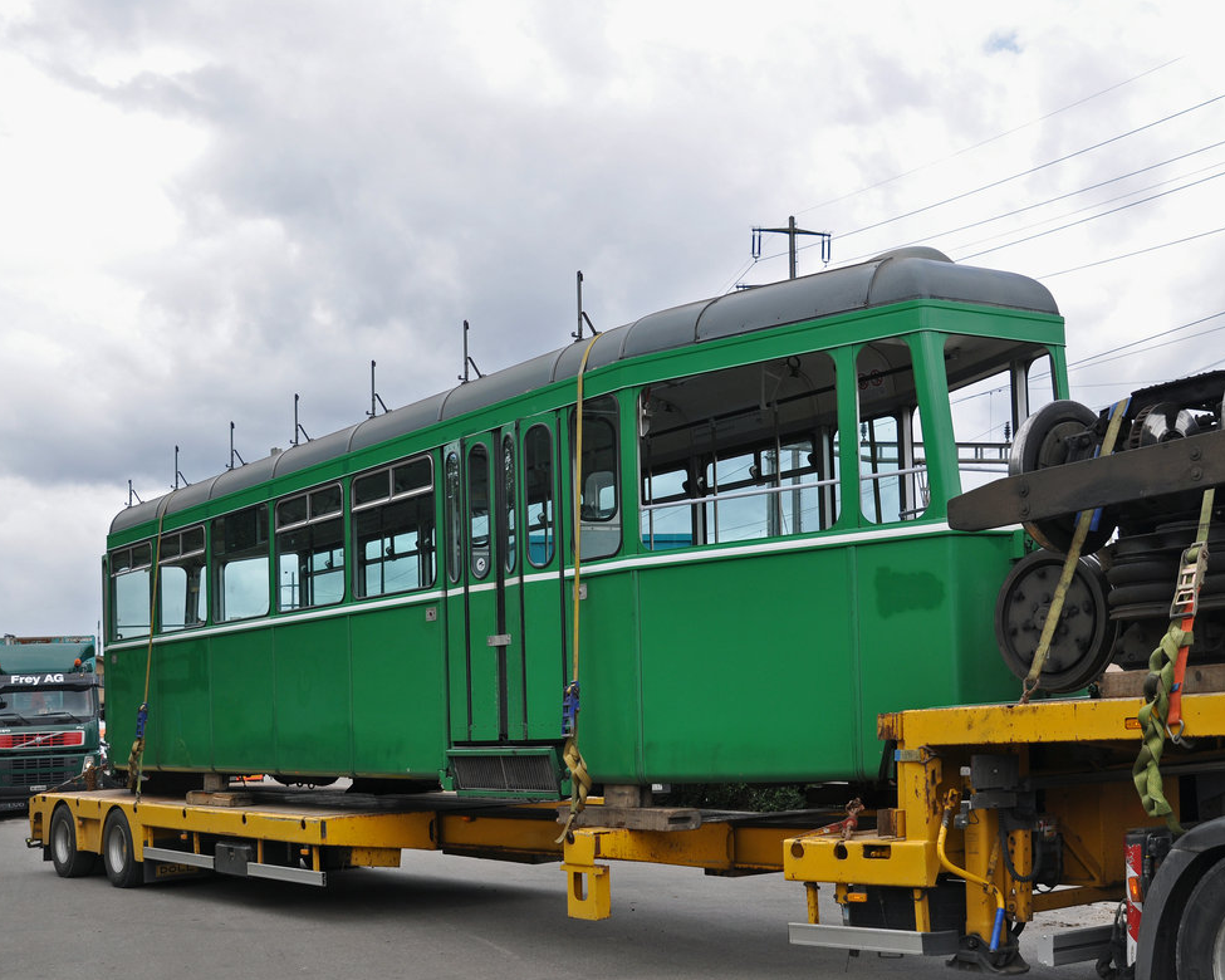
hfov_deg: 41.2
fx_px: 1631
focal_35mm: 45
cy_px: 499
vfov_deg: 33.4
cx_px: 607
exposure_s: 1/800
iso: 200
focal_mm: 26
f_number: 3.5
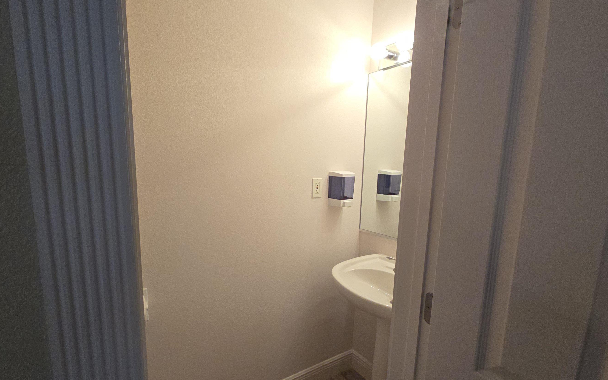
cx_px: 267
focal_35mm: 16
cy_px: 201
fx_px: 265
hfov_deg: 97.3
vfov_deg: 71.2
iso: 125
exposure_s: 1/60
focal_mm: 2.2
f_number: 2.2
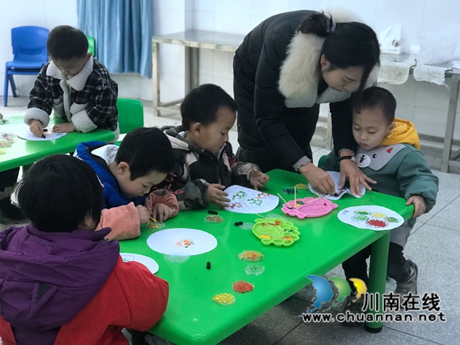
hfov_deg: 33.8
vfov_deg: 25.7
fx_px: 757
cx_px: 230
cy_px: 172
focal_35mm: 57
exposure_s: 1/50
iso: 400
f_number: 2.8
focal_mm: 6.6
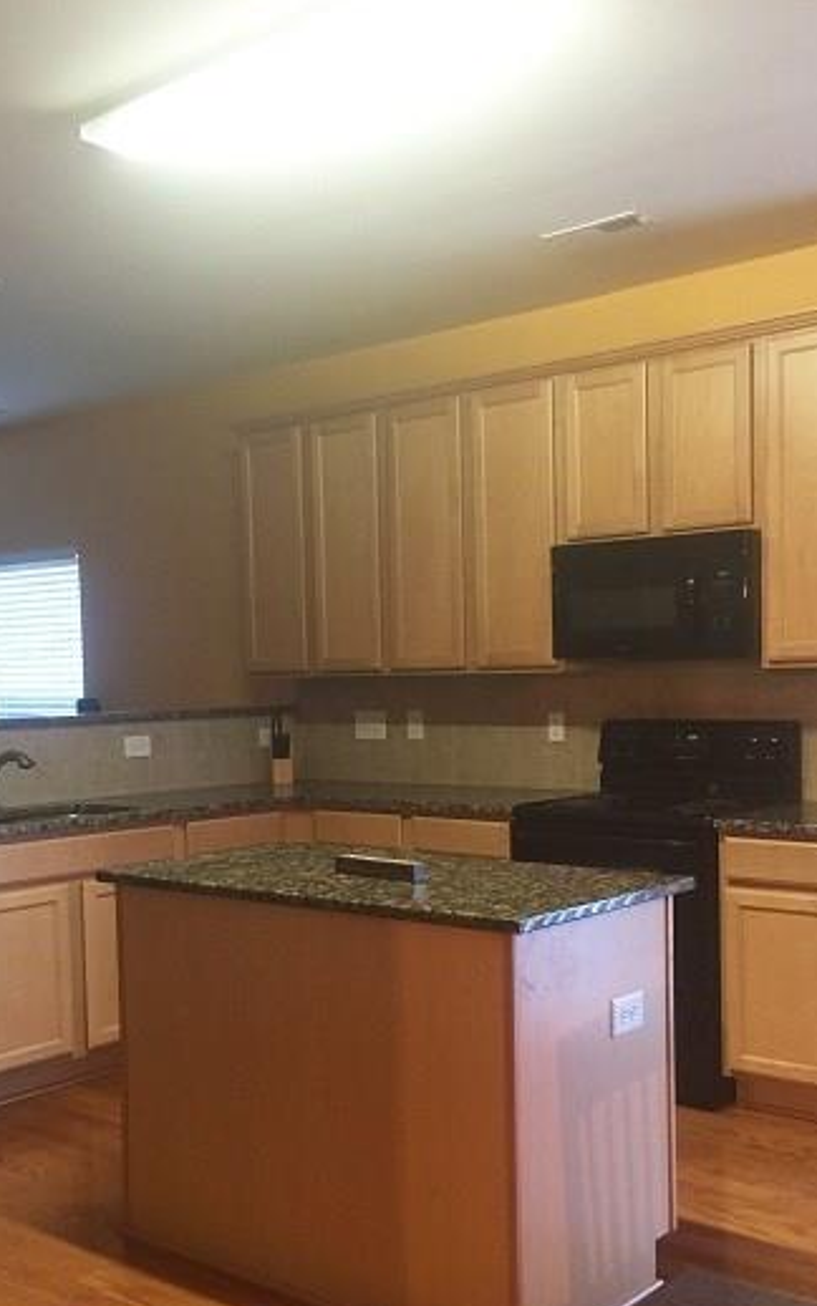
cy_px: 779
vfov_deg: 51.2
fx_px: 1353
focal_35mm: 38
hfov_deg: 33.6
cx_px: 431
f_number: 2.2
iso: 125
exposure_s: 1/10
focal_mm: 4.15
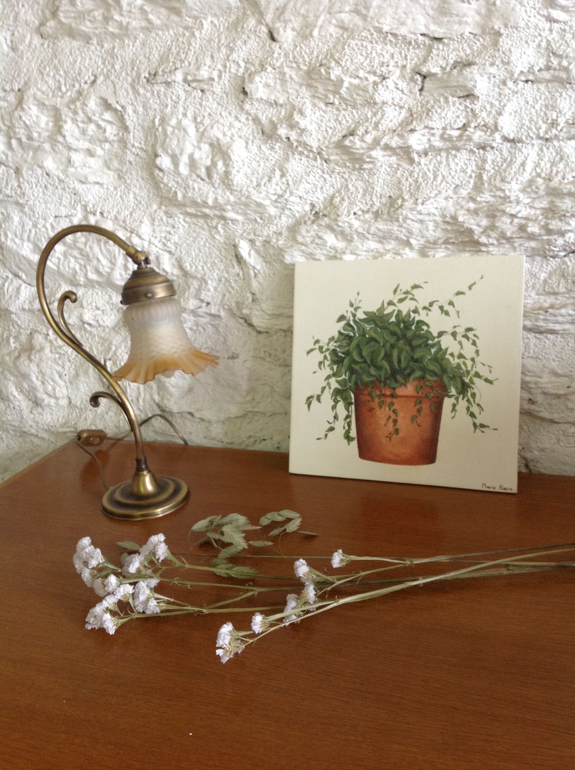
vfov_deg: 52.7
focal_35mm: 35
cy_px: 385
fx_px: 777
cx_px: 288
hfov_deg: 40.6
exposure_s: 1/15
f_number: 2.4
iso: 125
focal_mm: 4.28
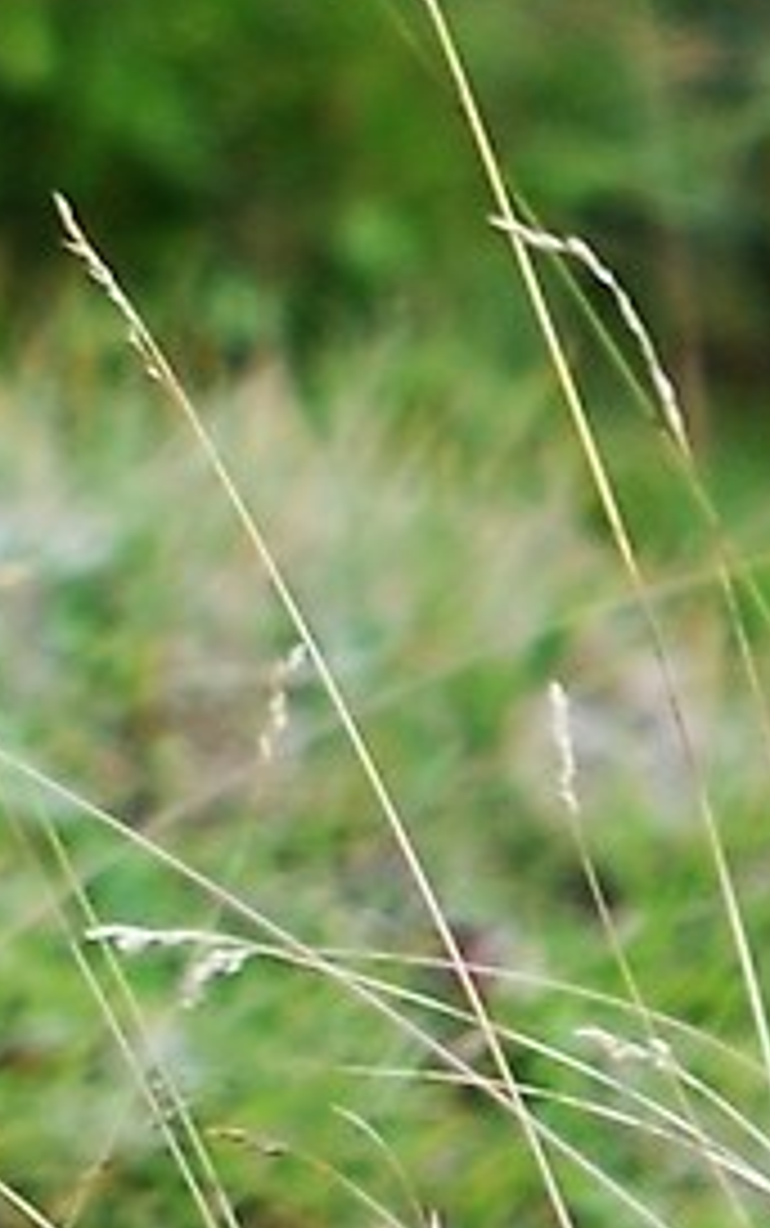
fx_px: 150150
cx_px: -464
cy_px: 146
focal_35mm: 4479
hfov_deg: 0.3
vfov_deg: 0.5
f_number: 6.3
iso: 320
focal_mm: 500
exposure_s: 1/320
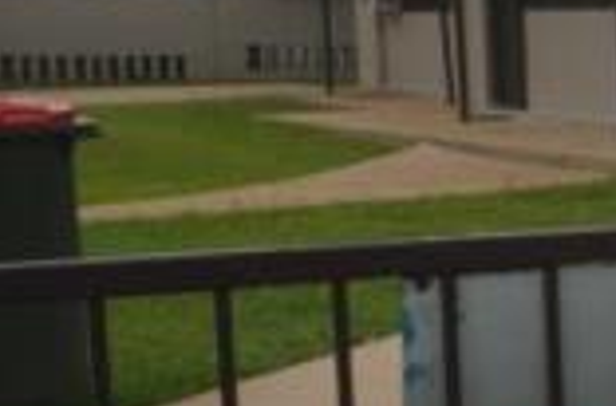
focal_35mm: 77
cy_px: 175
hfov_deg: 14.1
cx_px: 1572
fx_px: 1314
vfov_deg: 17.6
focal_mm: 10
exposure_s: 1/200
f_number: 9
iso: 100
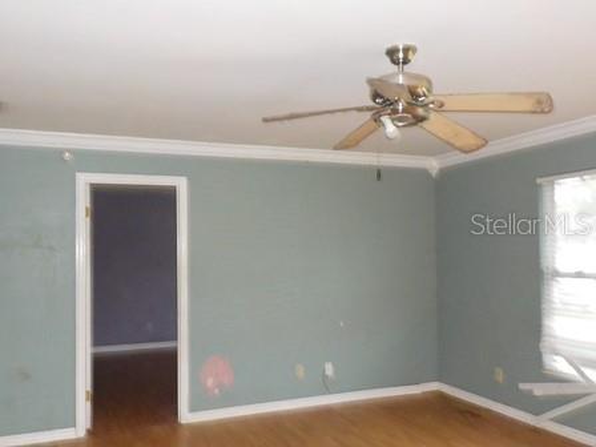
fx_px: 517
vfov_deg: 46.8
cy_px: 224
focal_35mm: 30
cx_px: 298
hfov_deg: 60.0
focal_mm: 4.1
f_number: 3.3
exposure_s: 1/30
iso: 360
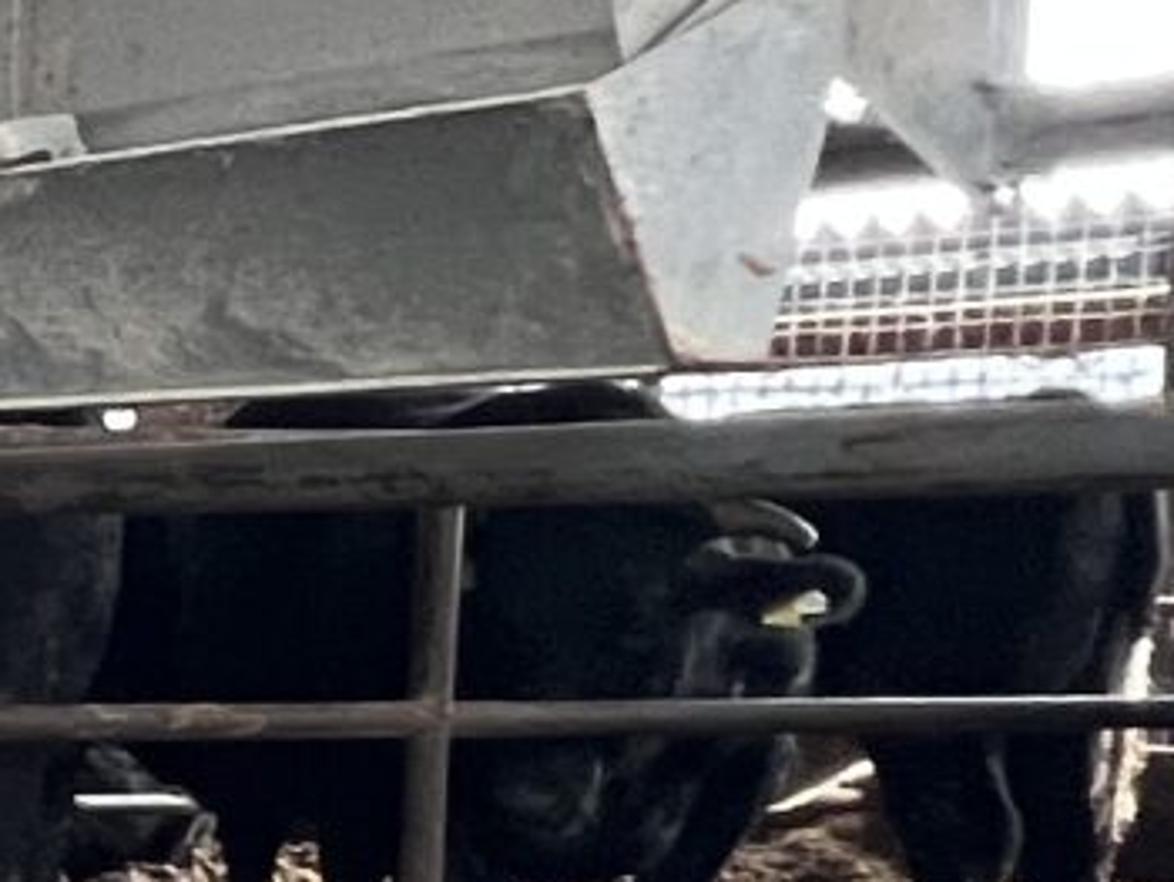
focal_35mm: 95
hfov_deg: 13.4
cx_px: -1831
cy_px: 848
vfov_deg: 15.3
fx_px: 3224
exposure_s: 1/66
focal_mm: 1.57
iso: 250
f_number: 1.8
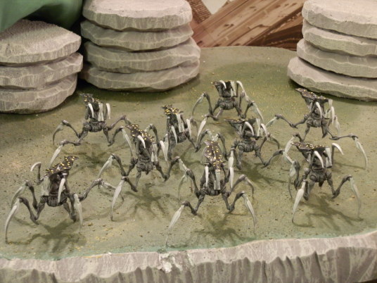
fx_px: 664
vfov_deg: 24.0
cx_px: 188
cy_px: 142
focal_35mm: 61
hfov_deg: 31.7
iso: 320
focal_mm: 10.99
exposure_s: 1/8
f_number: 3.7
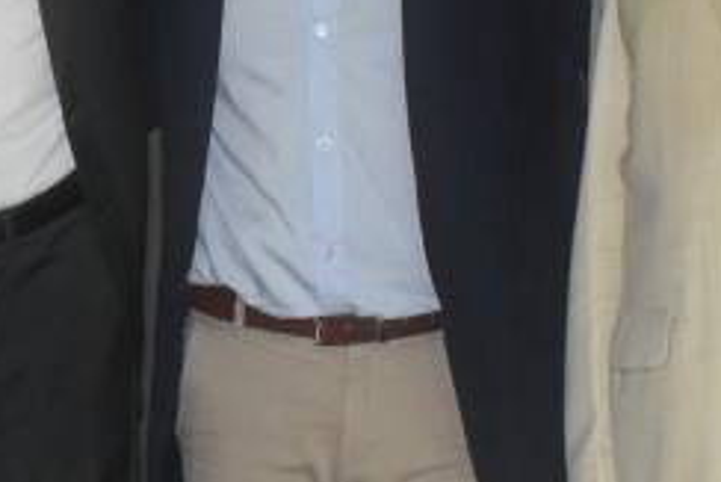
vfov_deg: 4.6
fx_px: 6052
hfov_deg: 6.8
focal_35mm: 302
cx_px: -207
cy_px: 380
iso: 3200
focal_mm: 48
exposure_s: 1/60
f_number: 7.1
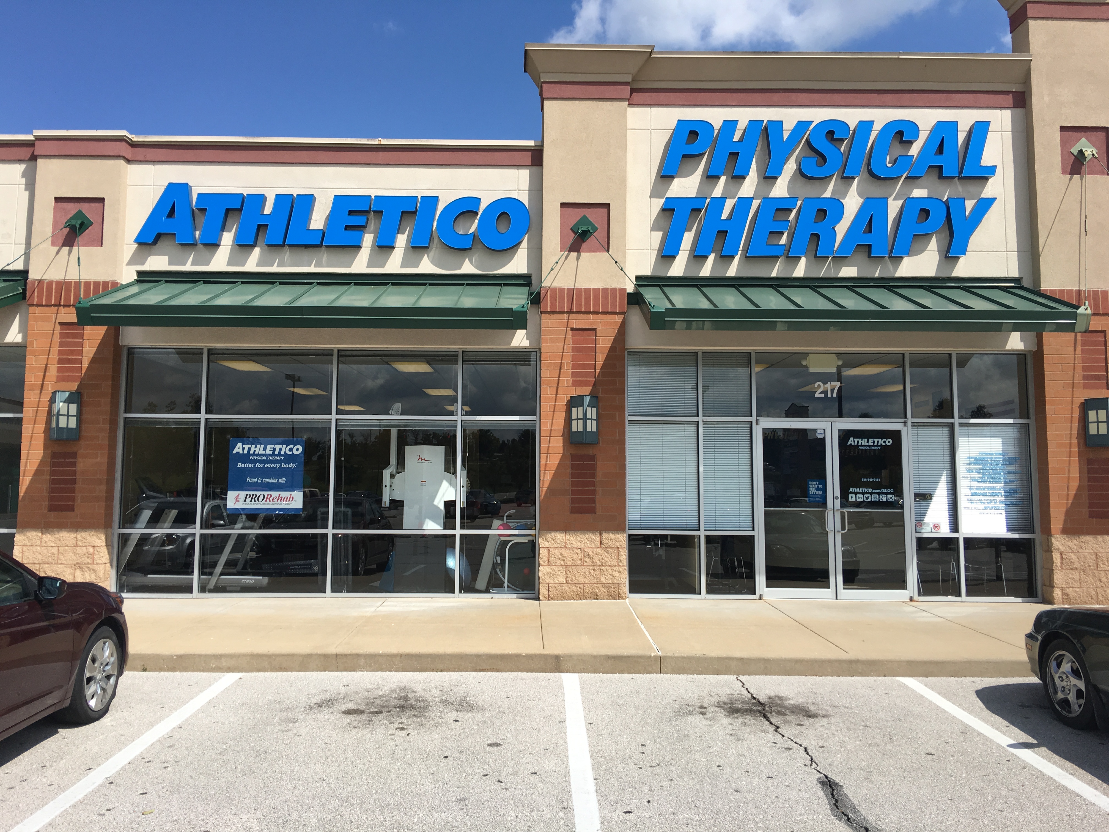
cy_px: 416
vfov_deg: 48.2
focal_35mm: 29
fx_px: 929
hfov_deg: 61.7
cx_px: 554
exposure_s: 1/1972
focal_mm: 4.15
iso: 25
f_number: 2.2
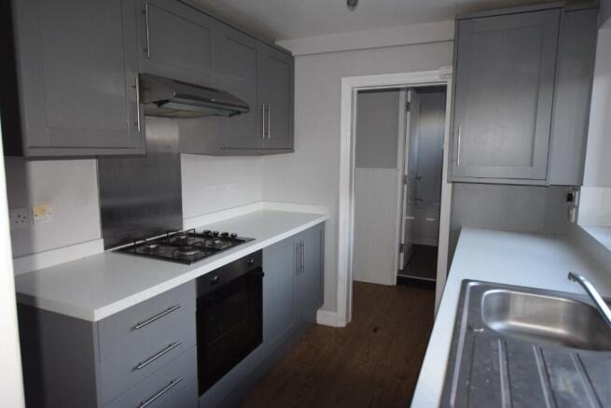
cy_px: 204
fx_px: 407
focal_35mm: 24
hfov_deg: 73.7
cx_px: 306
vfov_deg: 53.2
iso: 1000
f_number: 3.5
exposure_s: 1/60
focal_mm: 16
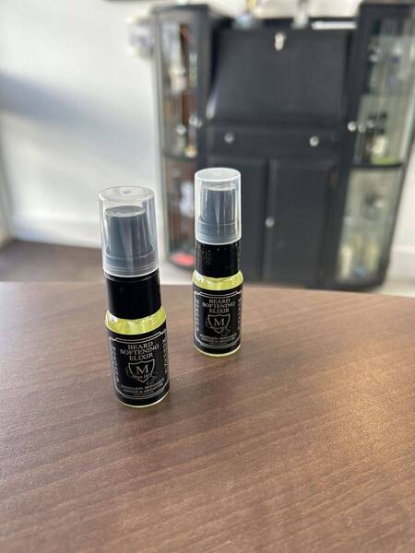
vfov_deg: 67.3
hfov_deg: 53.1
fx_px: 416
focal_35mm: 26
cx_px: 208
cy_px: 276
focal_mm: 5.7
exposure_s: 1/100
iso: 50
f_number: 1.5
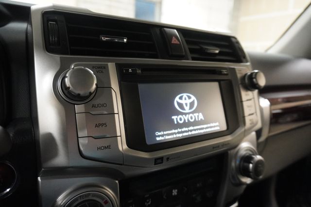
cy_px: 104
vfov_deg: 53.2
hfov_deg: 73.7
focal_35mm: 24
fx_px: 207
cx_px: 156
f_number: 3.5
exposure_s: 1/60
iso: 6400
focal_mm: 16
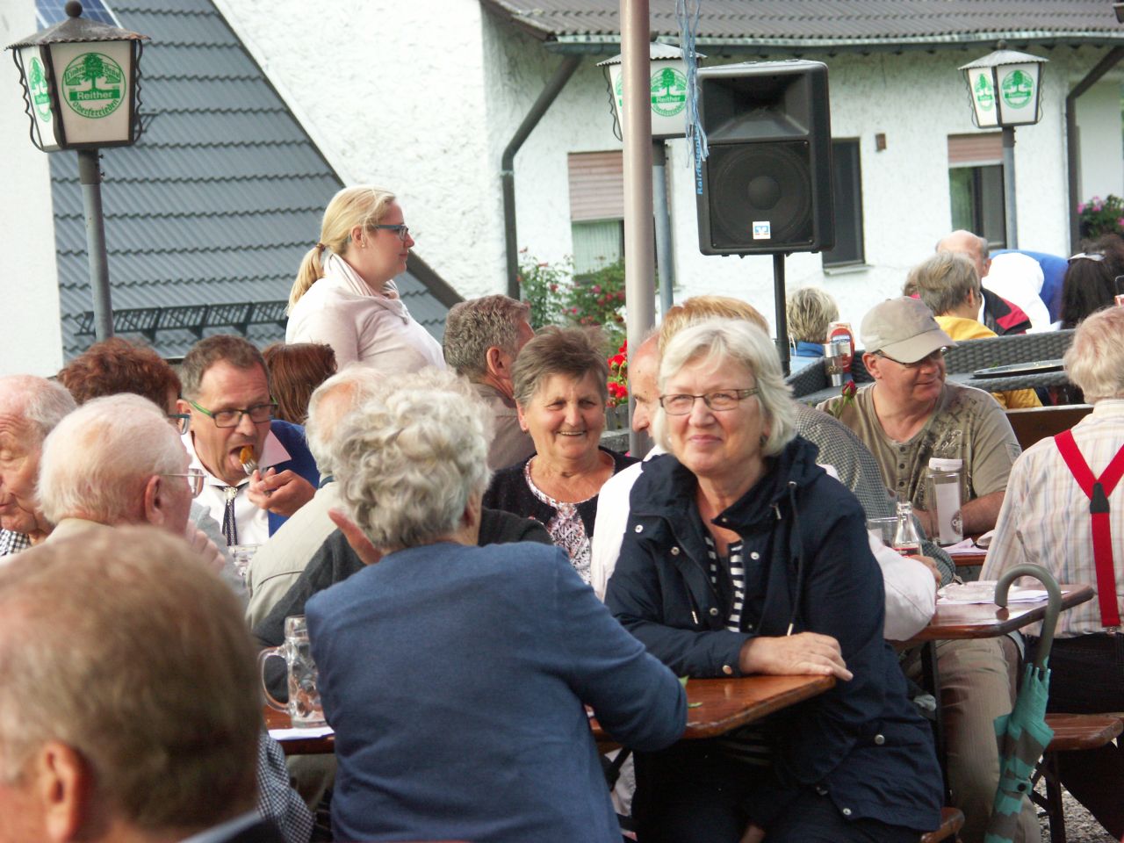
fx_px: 4384
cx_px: 562
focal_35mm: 135
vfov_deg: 11.0
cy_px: 422
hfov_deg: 14.6
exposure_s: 1/60
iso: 200
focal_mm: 34.55
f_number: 3.5
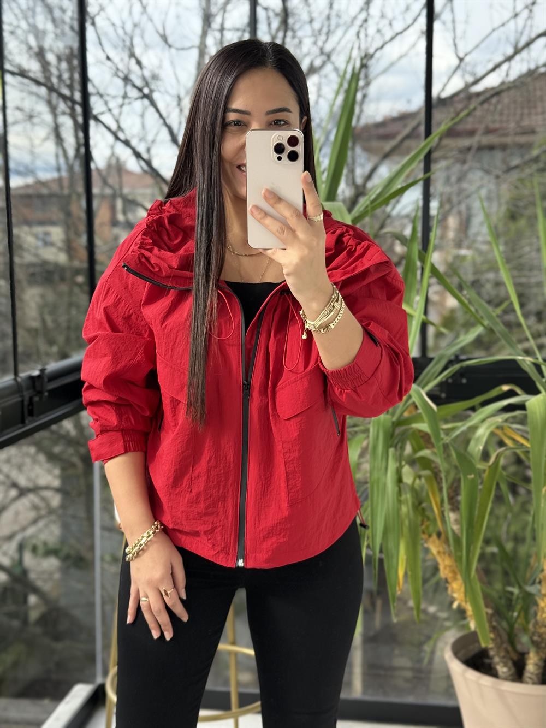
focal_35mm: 48
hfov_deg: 30.3
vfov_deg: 39.7
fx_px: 1009
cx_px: 273
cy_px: 364
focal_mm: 6.76
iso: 100
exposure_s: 1/625
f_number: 1.78
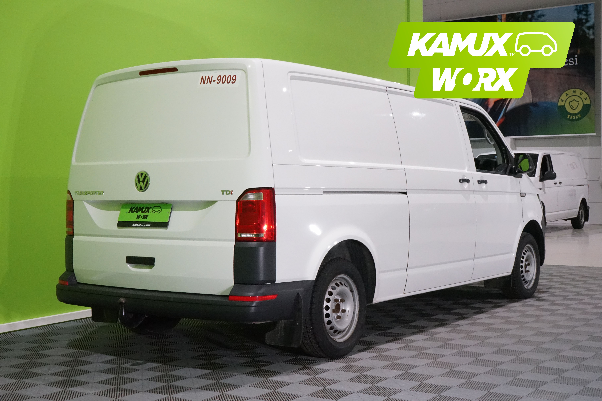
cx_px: 301
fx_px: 803
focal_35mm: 48
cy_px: 200
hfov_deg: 41.1
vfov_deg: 28.1
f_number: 29
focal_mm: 48
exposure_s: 1/20
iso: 6400
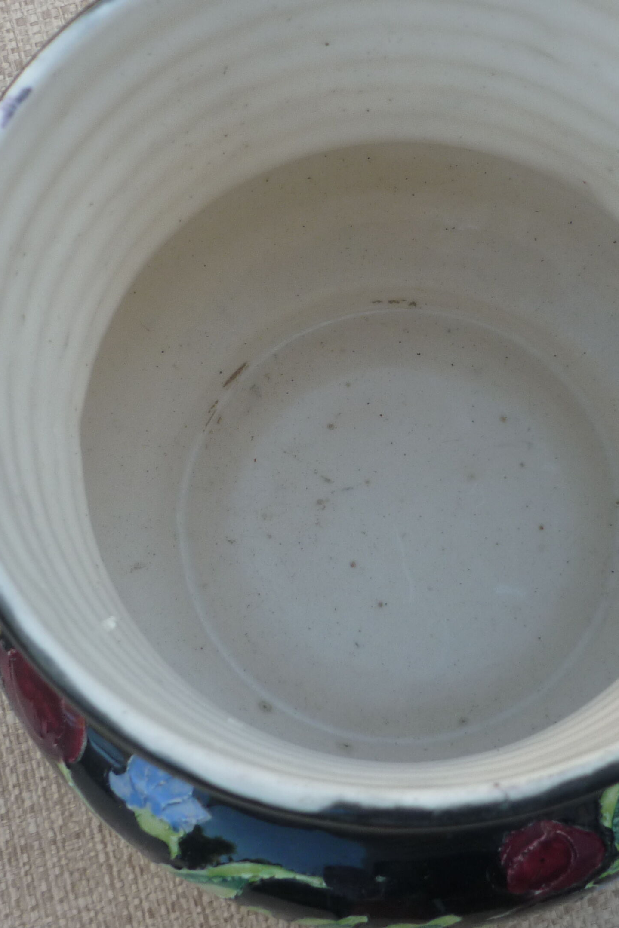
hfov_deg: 23.3
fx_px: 1496
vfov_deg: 34.4
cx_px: 409
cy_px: 410
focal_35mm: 58
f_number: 2.8
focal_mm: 5.5
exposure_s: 1/200
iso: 80
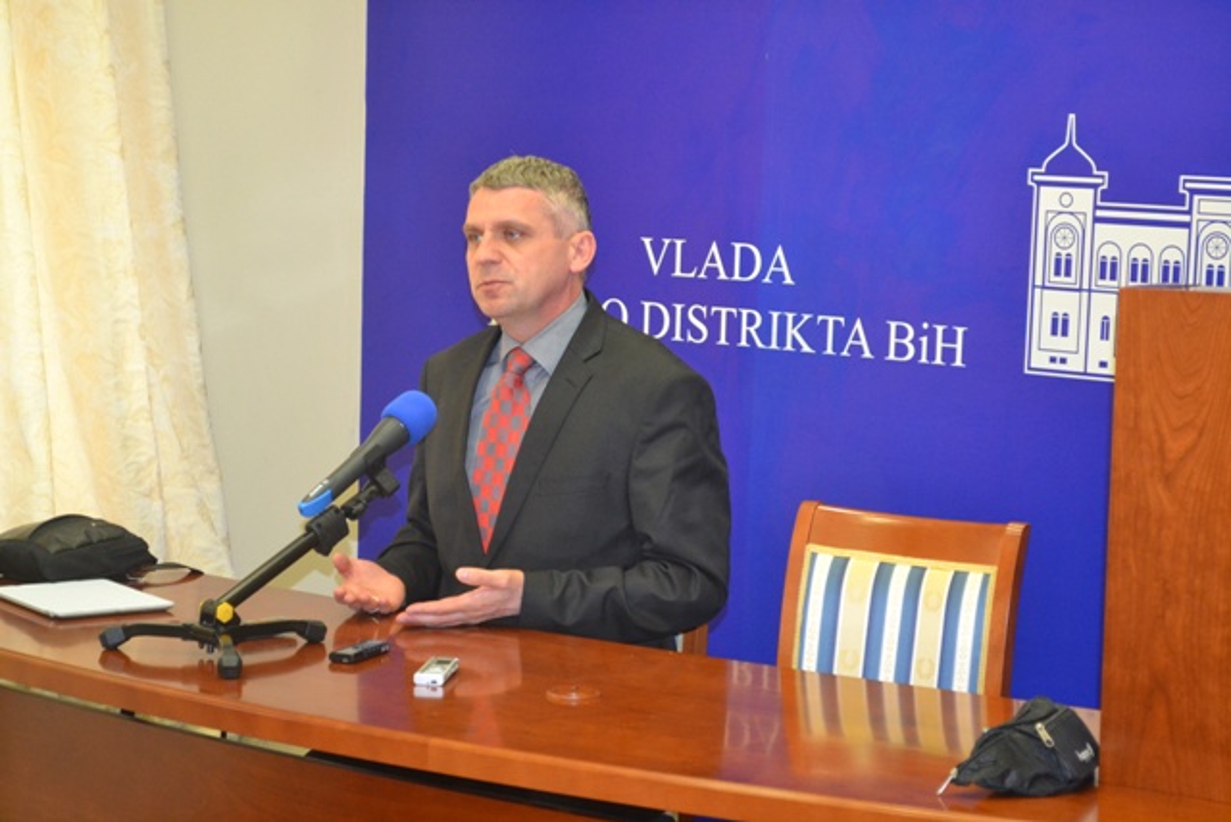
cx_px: 616
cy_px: 411
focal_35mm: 82
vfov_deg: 16.6
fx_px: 2821
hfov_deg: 24.6
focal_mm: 55
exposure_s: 1/60
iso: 2000
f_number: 5.6
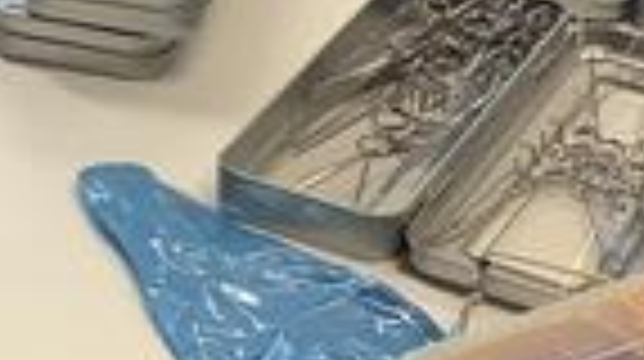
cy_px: 36
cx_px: -126
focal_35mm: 154
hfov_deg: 13.6
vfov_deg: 7.8
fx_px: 2626
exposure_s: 1/120
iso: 80
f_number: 2.4
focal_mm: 3.3
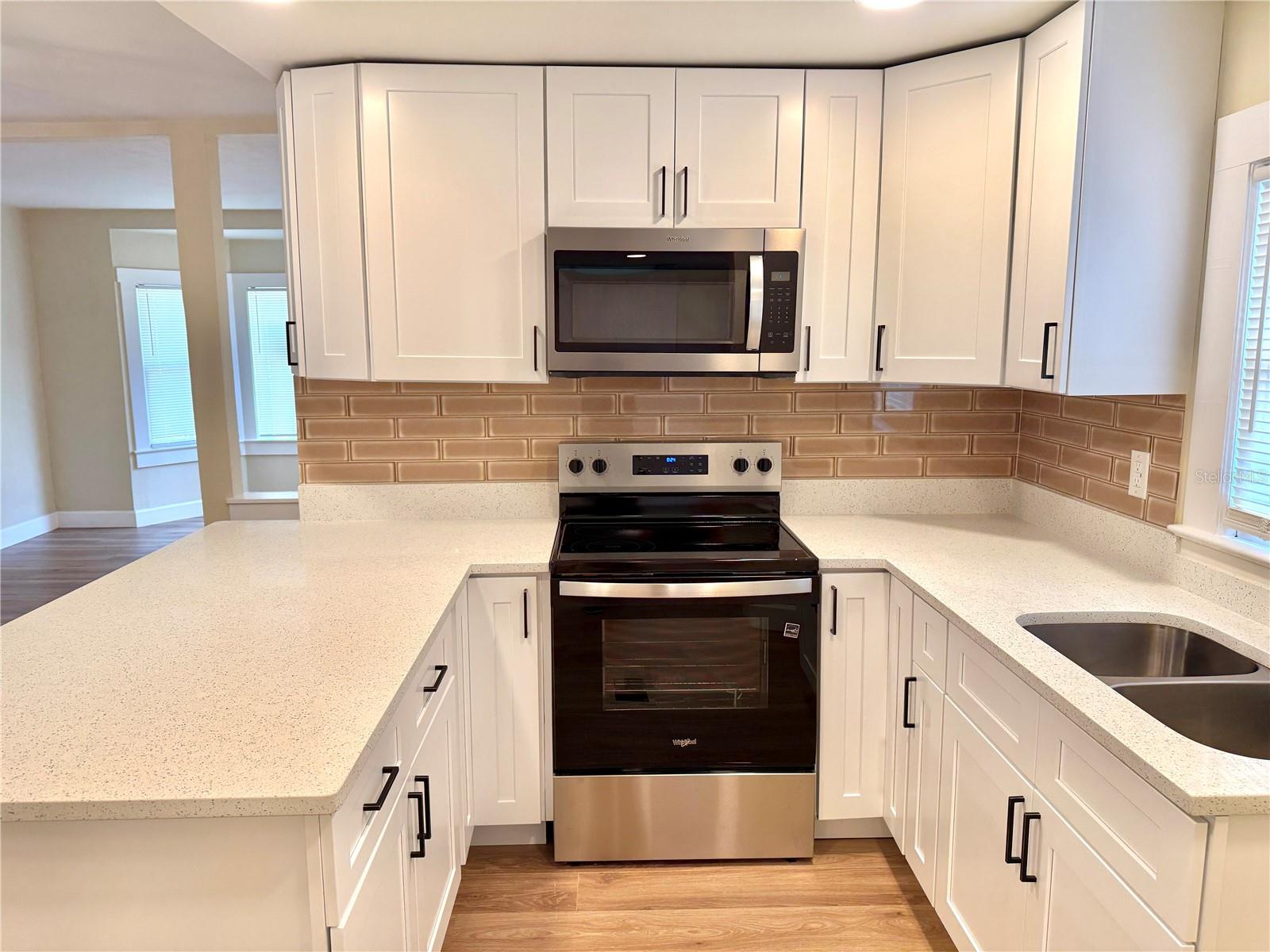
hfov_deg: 71.6
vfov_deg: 56.8
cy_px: 476
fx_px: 881
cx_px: 635
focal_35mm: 24
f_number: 1.78
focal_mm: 6.76
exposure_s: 1/120
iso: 125
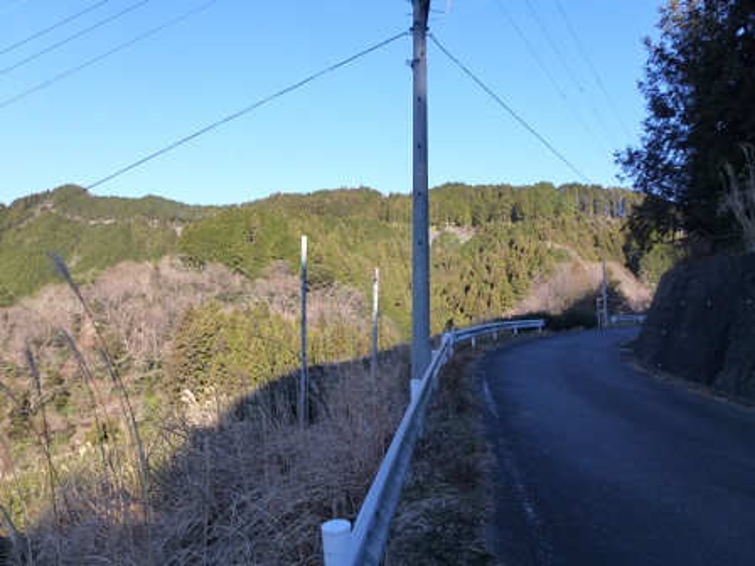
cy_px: 283
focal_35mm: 24
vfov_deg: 56.8
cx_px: 378
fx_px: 523
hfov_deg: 71.6
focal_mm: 4.3
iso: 160
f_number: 4
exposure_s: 1/320
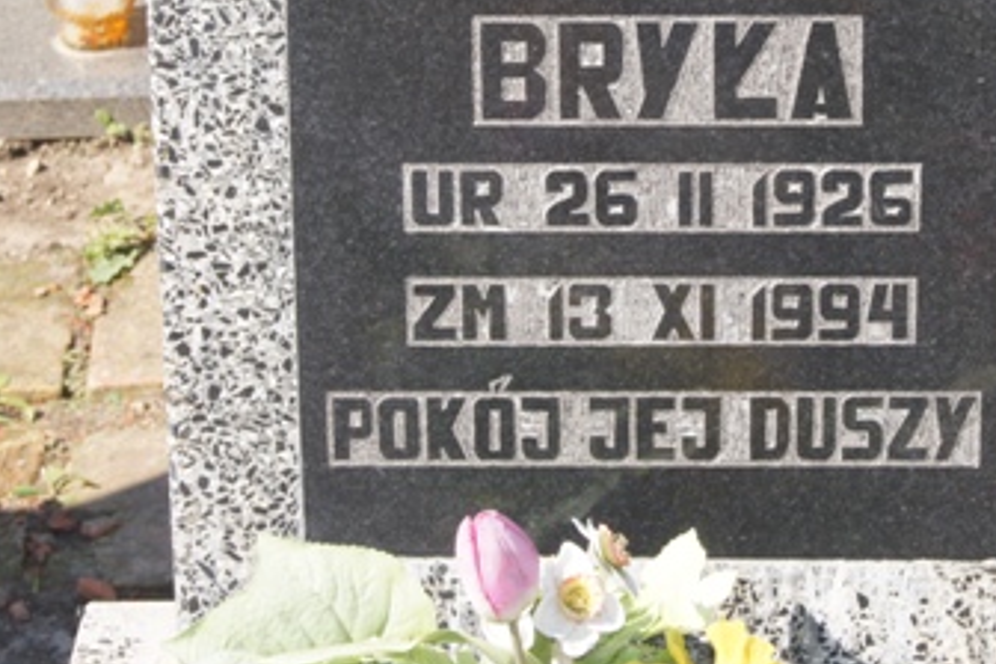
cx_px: 708
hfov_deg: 13.1
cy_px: 83
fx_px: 4342
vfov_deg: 8.7
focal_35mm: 157
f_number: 13
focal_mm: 55
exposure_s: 1/160
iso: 200
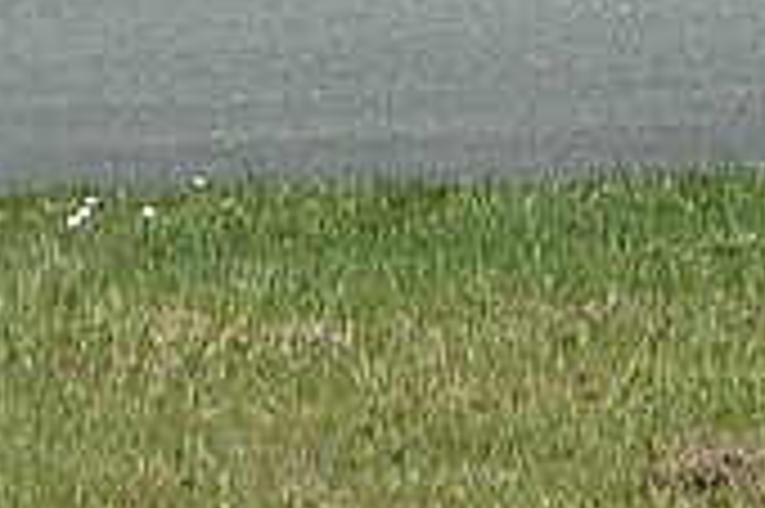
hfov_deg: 0.9
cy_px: -252
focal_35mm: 2298
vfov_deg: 0.6
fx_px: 48785
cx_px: 1148
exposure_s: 1/400
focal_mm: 49.2
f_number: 4.9
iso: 80
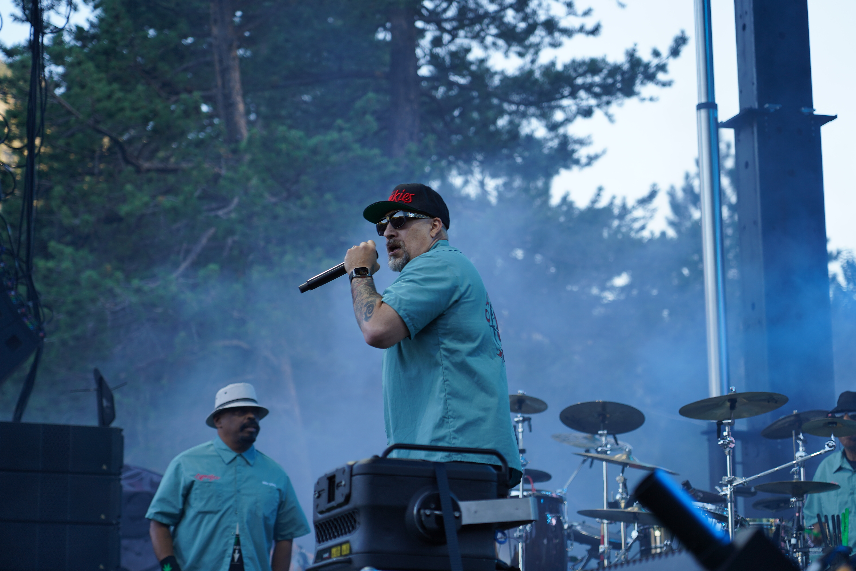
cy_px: 286
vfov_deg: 13.0
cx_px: 428
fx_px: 2496
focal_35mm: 105
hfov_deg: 19.5
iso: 160
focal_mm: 105
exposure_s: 1/125
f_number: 4
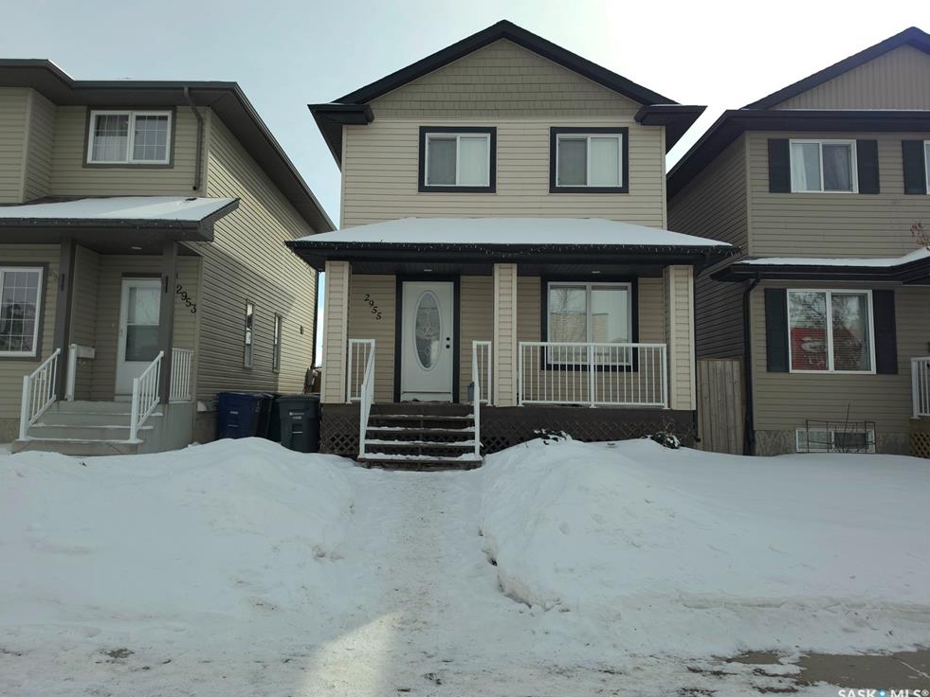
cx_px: 447
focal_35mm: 24
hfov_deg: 71.6
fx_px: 645
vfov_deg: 56.8
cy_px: 339
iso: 10
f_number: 1.4
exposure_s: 1/2000
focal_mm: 6.5
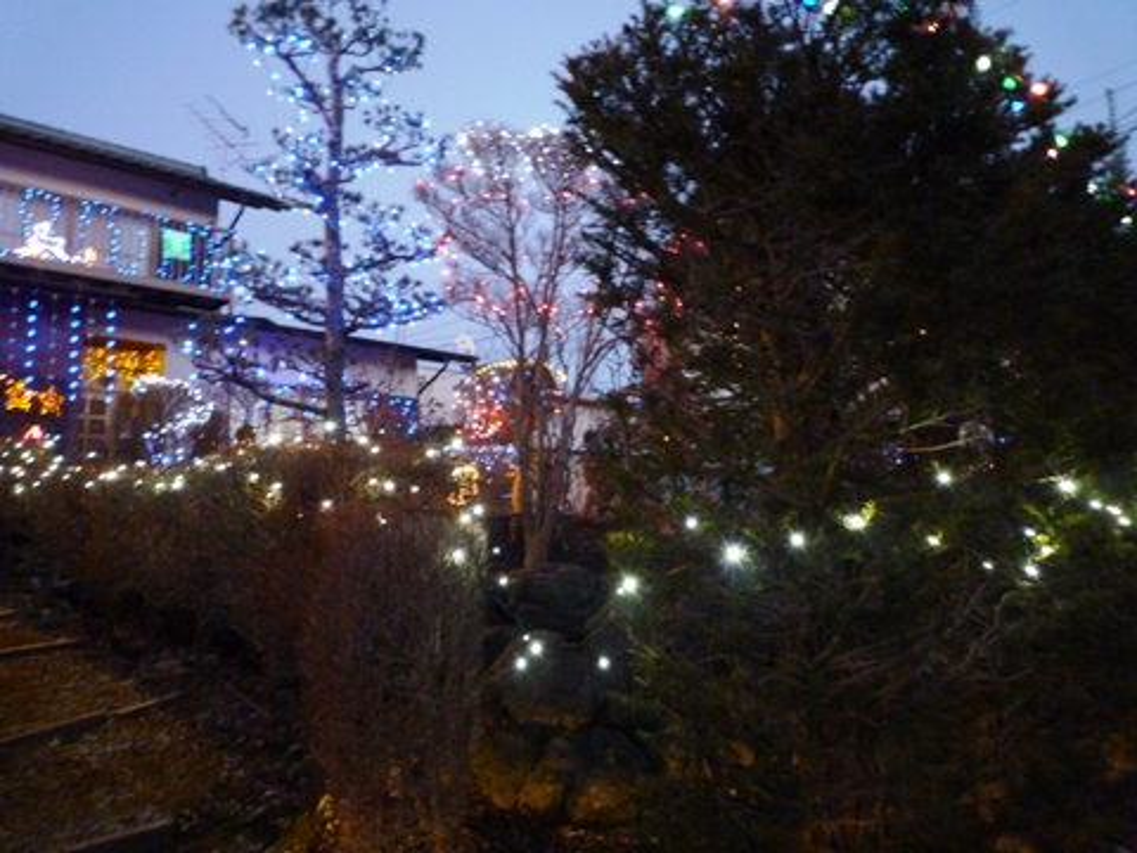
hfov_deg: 69.4
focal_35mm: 25
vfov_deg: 54.9
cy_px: 426
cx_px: 568
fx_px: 821
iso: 400
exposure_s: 1/8
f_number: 2.8
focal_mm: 4.4
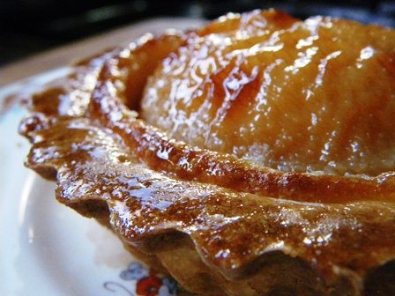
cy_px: 148
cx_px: 198
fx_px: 479
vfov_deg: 34.3
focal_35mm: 42
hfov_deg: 44.8
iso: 800
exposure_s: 1/50
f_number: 4.2
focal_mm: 7.5
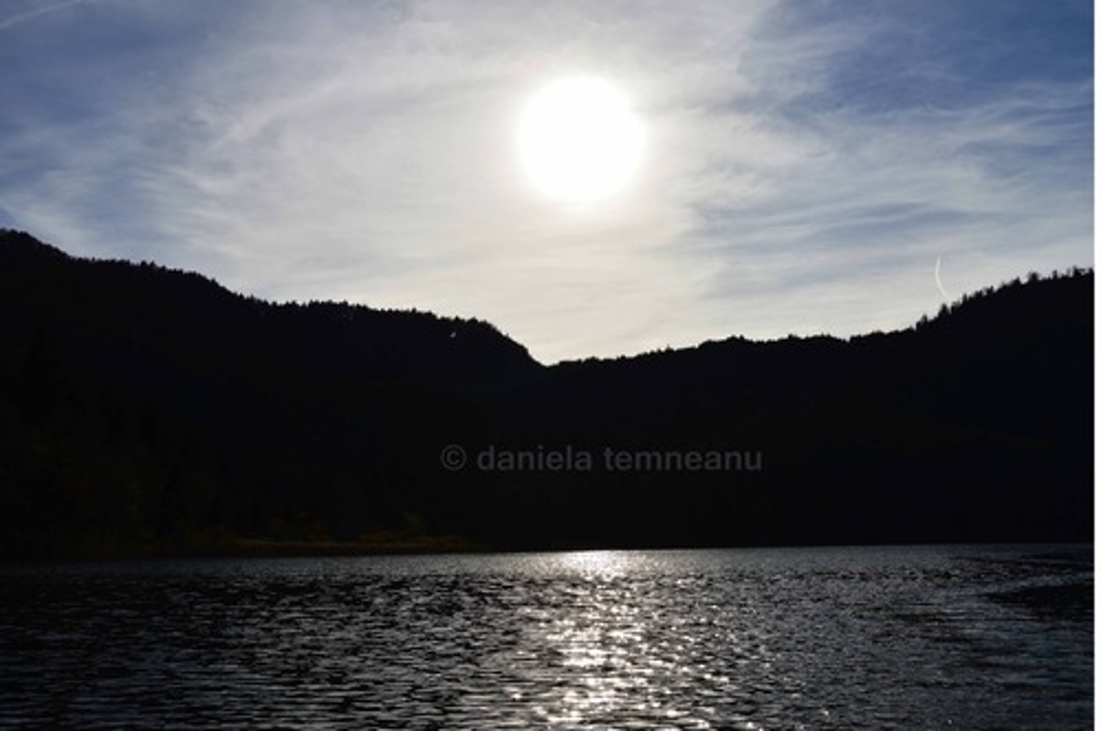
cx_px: 550
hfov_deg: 57.3
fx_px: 1008
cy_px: 366
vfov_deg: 39.9
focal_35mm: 33
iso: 100
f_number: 13
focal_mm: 22
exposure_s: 1/800
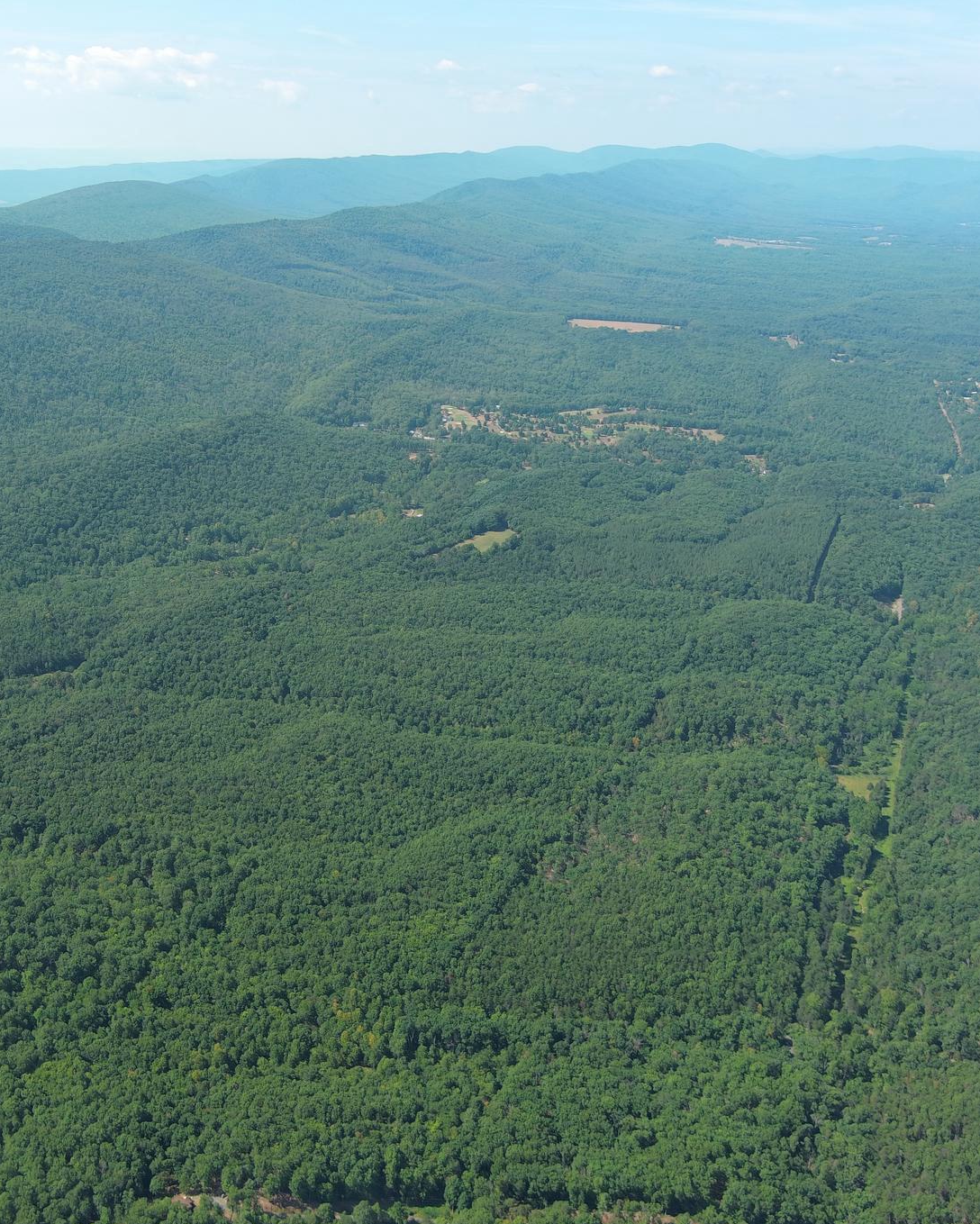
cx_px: 301
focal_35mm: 41
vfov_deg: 44.8
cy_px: 613
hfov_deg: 36.0
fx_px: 1486
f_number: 2.8
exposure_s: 1/793
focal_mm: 10.57
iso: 100
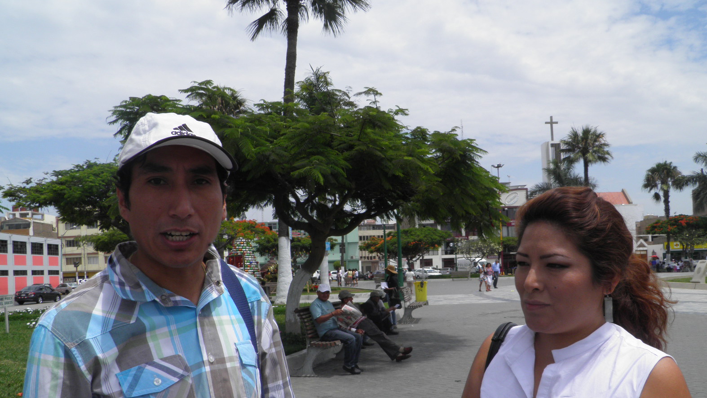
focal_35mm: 31
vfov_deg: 37.4
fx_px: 581
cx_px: 352
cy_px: 264
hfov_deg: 62.6
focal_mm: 4.9
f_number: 5.7
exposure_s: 1/500
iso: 50
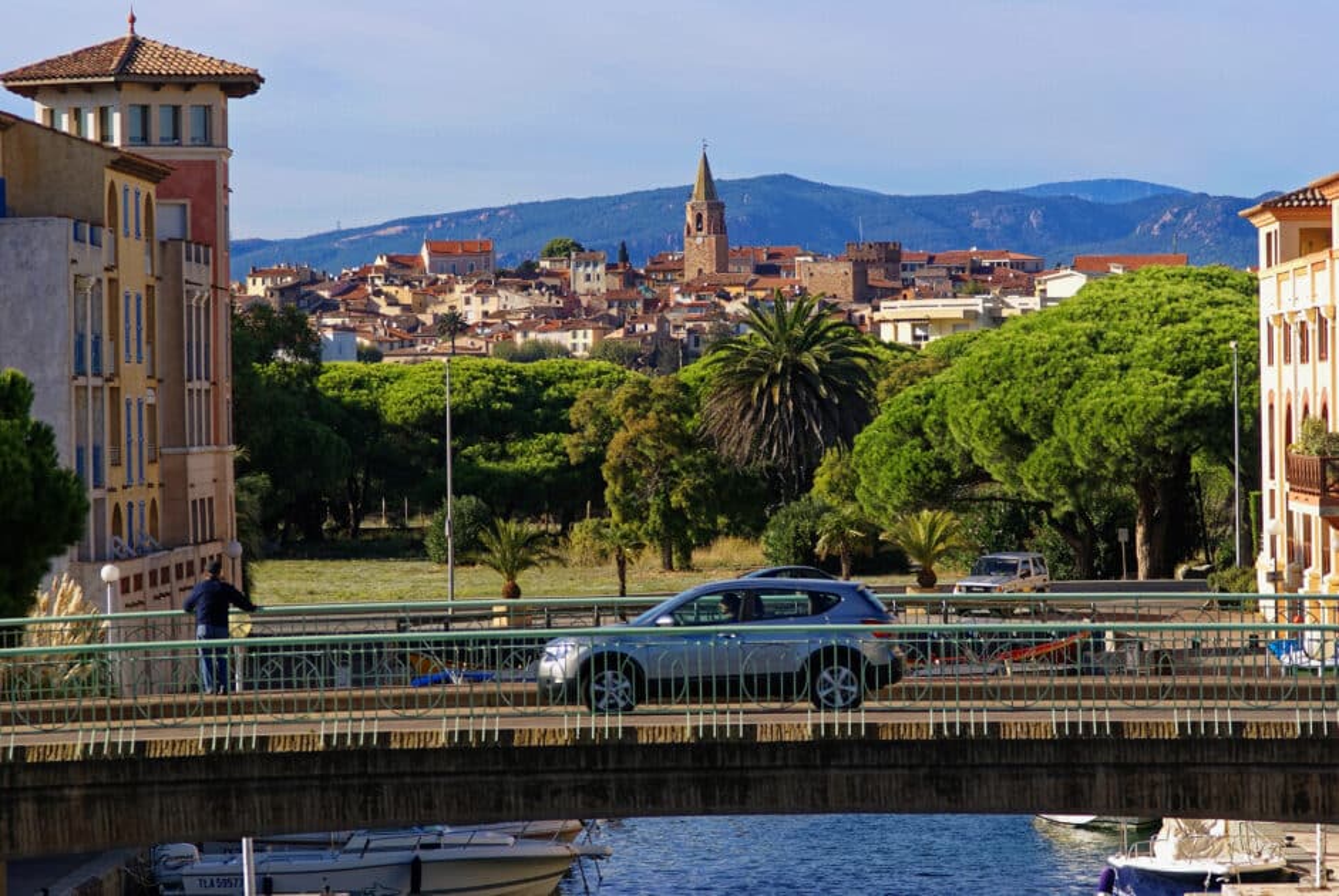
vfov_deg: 7.7
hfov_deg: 11.4
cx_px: 670
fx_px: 6703
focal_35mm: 180
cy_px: 448
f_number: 6.3
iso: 100
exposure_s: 1/250
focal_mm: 120
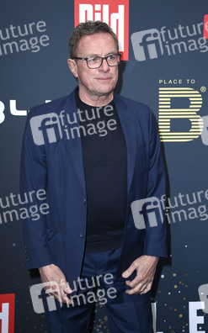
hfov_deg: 18.6
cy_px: 167
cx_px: 98
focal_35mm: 70
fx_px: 636
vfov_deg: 29.4
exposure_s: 1/250
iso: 320
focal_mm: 68
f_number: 5.6
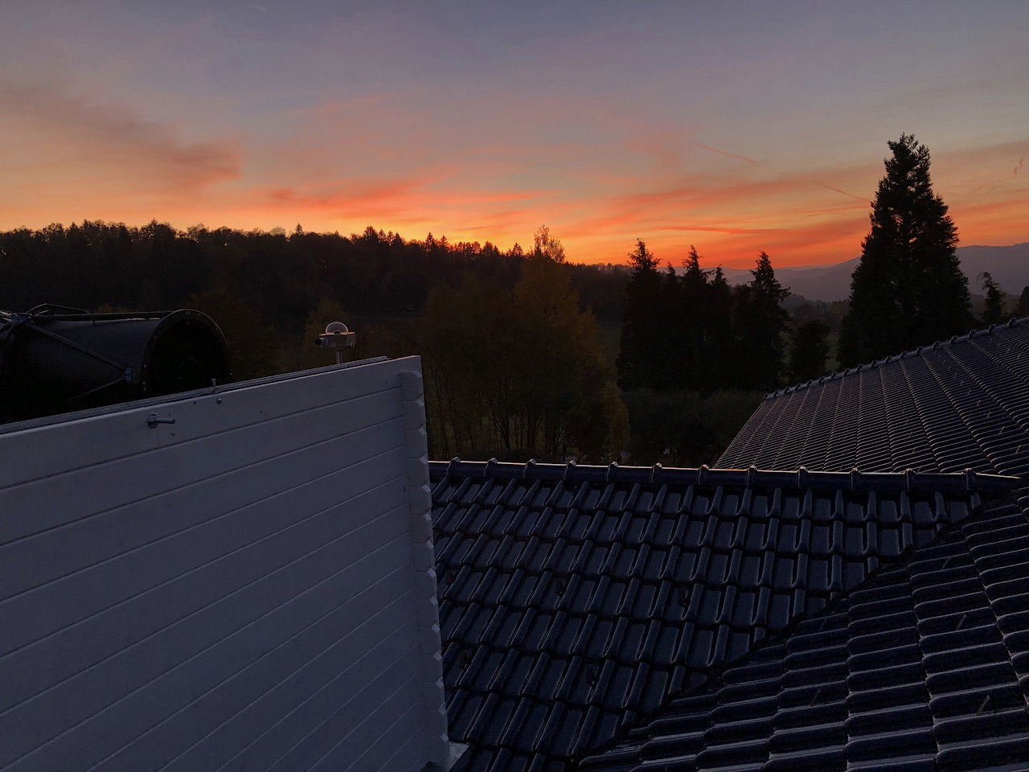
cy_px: 386
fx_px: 832
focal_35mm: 28
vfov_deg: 49.7
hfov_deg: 63.4
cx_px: 514
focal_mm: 3.99
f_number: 1.8
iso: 250
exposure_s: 1/60
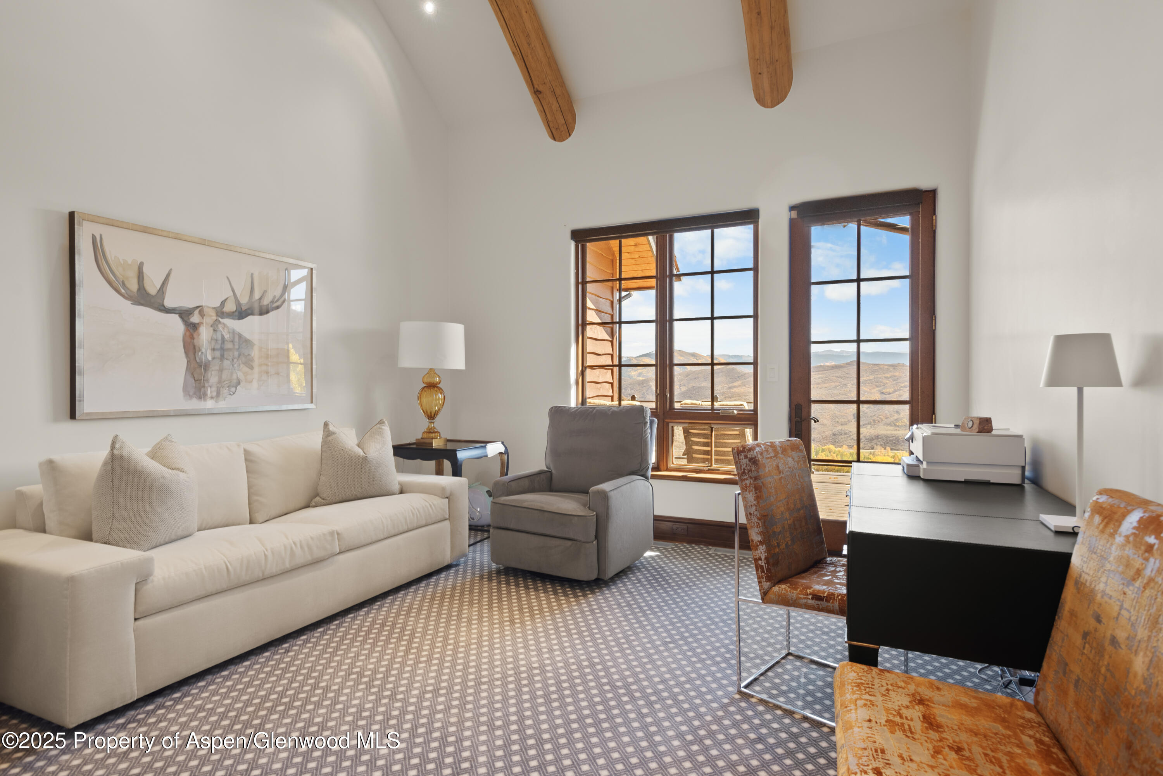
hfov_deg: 86.9
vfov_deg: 64.6
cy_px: 388
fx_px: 614
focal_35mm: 19
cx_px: 582
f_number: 7.1
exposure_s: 1/5
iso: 320
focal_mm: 19
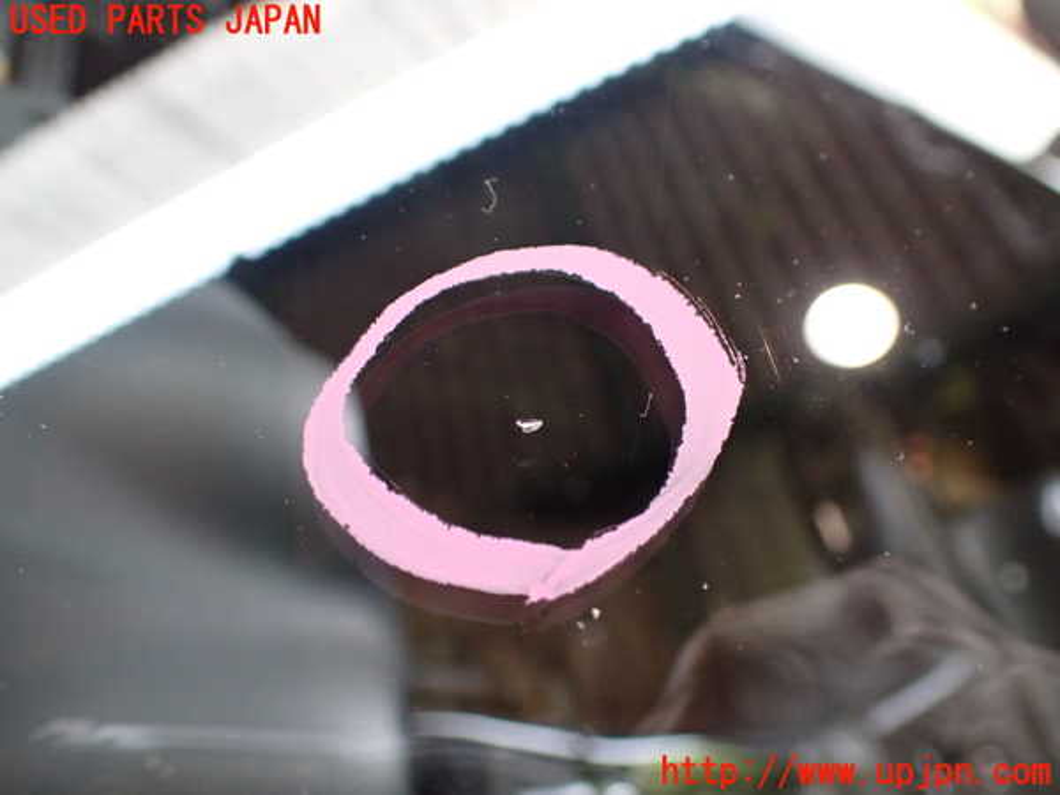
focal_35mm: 30
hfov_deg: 60.0
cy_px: 398
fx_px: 919
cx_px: 530
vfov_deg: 46.8
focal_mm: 5.4
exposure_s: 1/125
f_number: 2.3
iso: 400
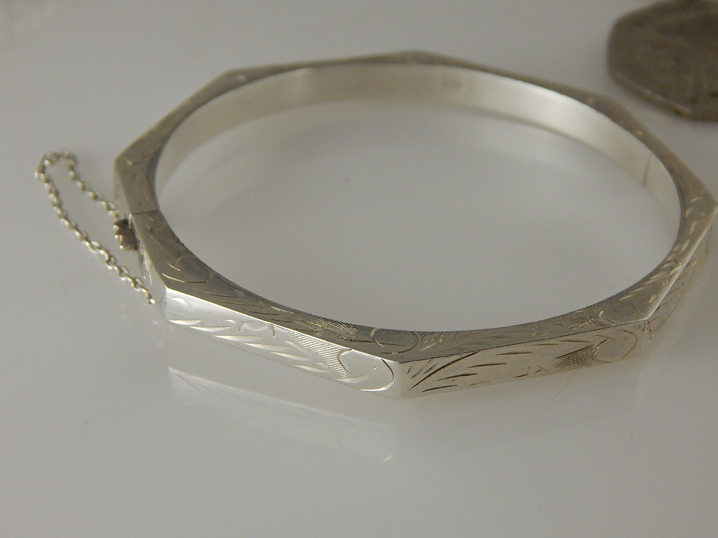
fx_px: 1556
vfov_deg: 19.6
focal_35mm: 75
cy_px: 269
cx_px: 359
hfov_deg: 26.0
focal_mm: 13.5
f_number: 4.2
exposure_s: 1/160
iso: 400
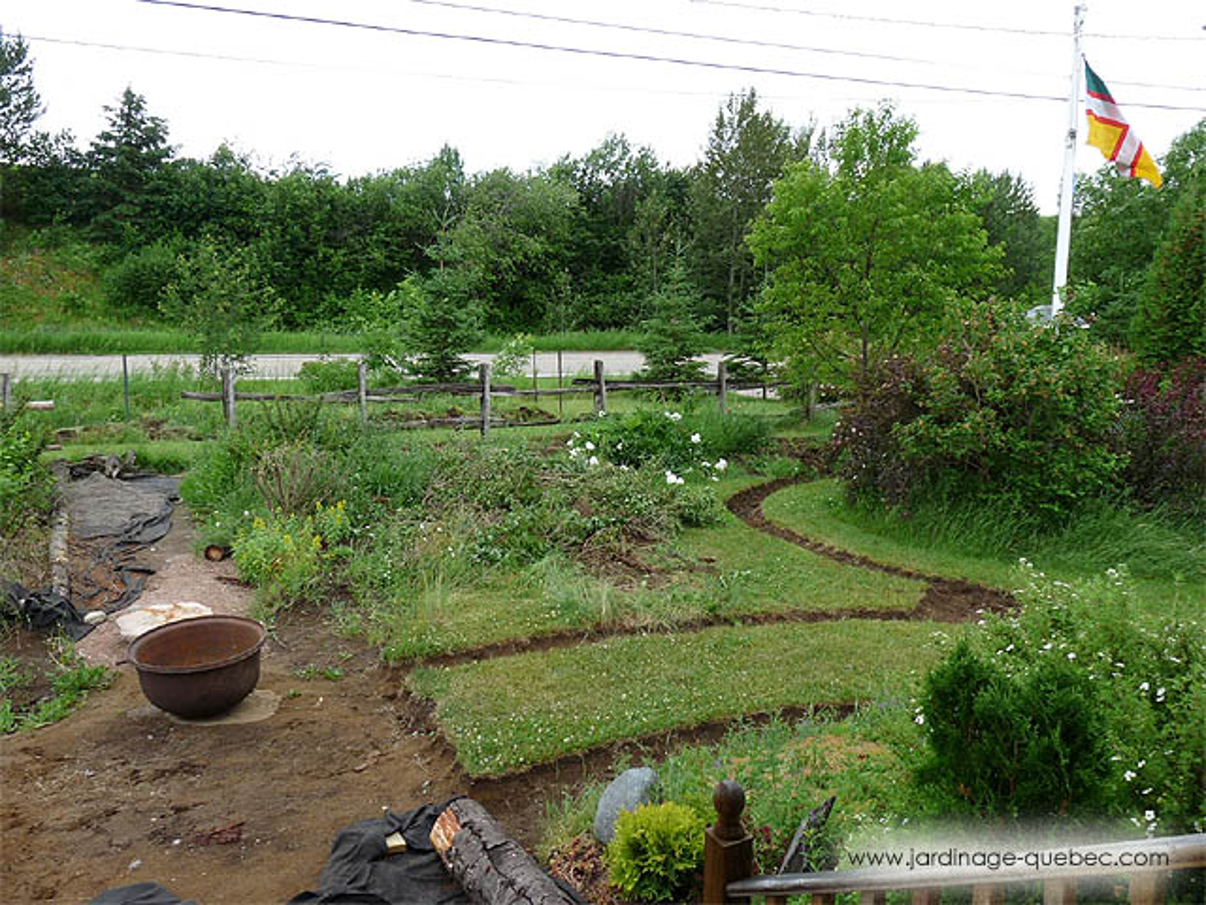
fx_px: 941
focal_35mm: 27
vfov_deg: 51.4
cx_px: 603
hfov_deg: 65.3
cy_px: 452
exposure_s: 1/100
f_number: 4
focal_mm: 4.8
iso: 100
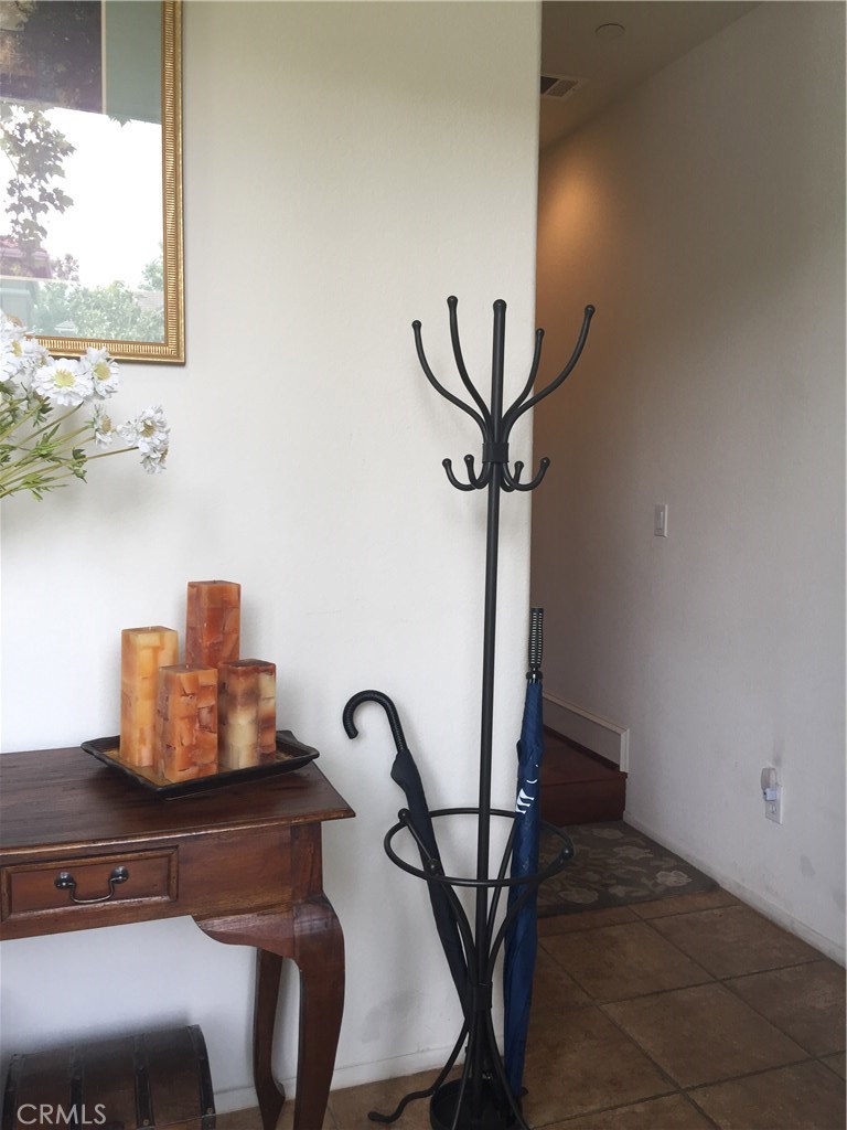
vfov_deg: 61.7
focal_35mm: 29
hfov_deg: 48.2
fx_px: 946
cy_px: 565
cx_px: 424
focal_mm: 4.15
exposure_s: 1/120
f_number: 2.2
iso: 50
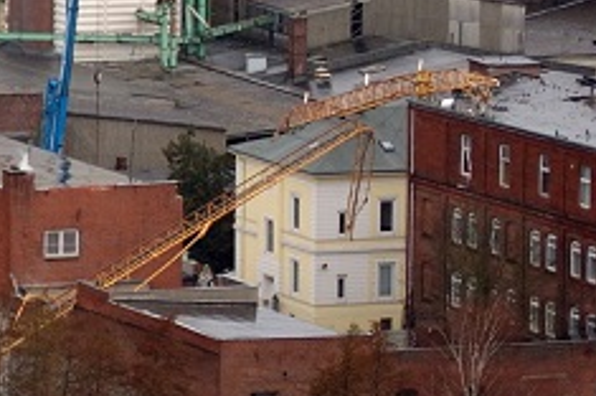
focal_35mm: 406
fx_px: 6712
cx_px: -680
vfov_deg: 3.4
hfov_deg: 5.0
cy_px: 41
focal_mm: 62
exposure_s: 1/200
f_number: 4.5
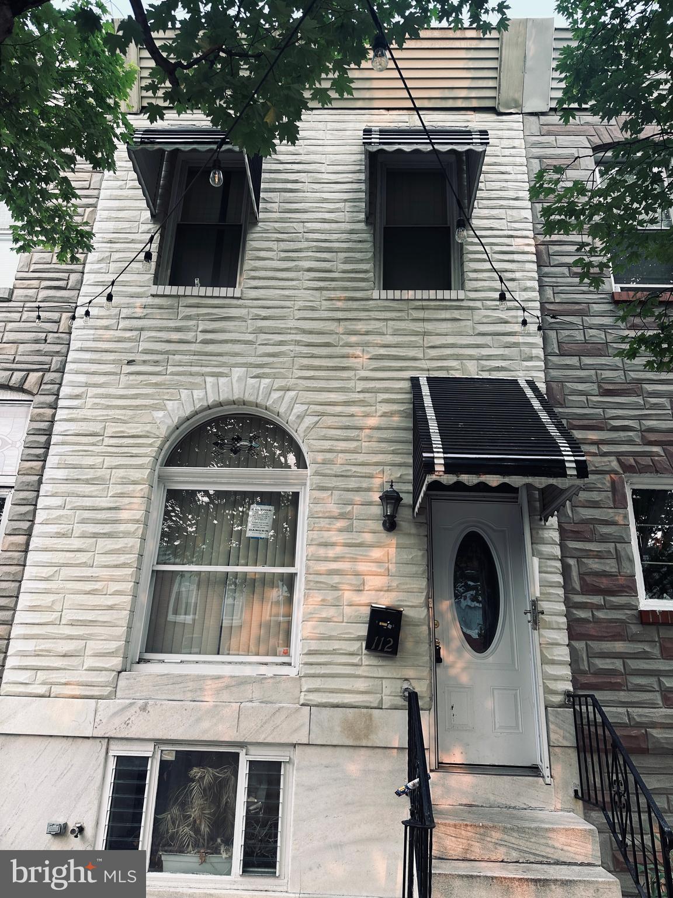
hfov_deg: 56.8
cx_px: 336
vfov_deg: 71.6
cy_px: 449
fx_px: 622
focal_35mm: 24
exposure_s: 1/333
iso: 80
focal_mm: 6.86
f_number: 1.78
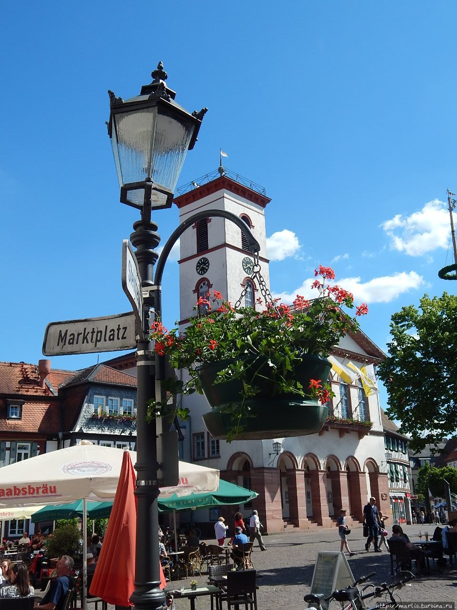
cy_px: 305
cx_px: 228
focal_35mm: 38
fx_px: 669
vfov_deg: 49.0
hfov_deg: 37.7
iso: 125
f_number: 6.9
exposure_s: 1/400
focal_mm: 6.8
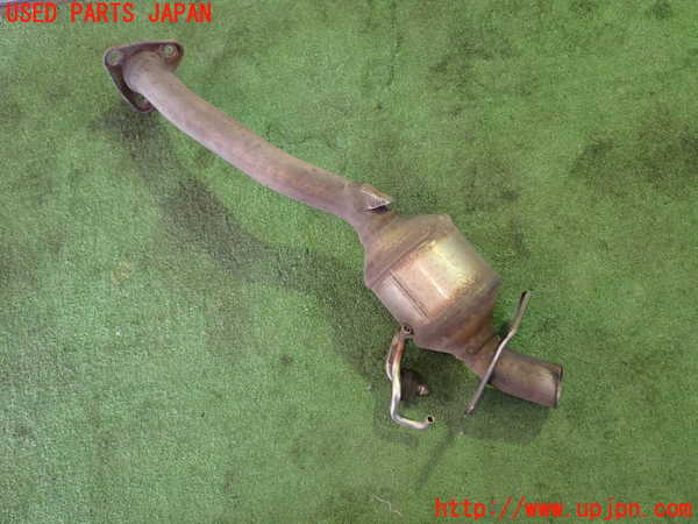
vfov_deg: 37.7
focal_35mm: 38
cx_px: 349
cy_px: 262
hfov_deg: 49.0
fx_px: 766
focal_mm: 6.83
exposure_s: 1/30
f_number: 2.7
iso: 800
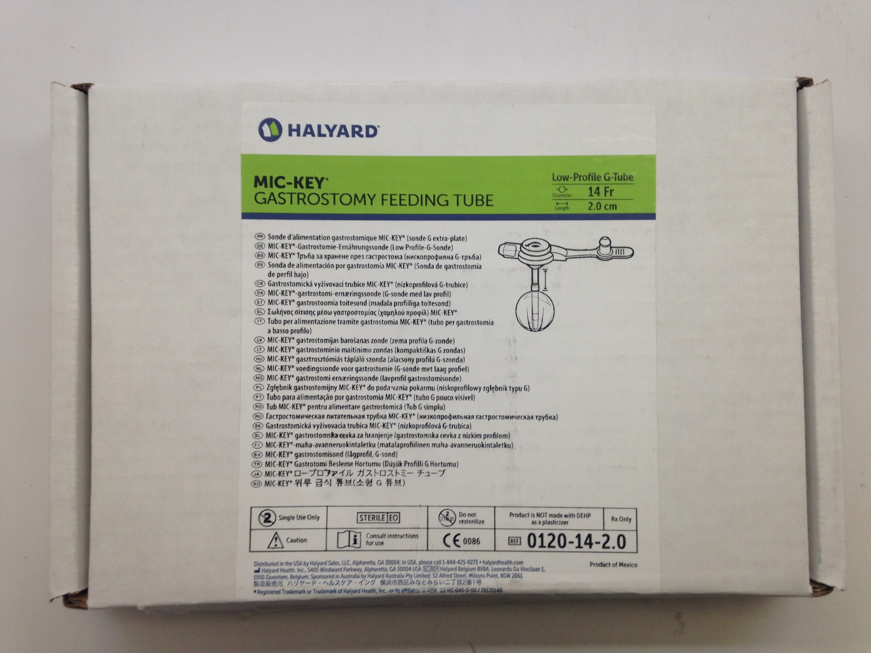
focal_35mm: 33
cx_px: 436
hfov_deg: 55.4
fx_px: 830
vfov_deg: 42.9
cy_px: 326
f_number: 2.4
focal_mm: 4.12
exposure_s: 1/60
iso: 50
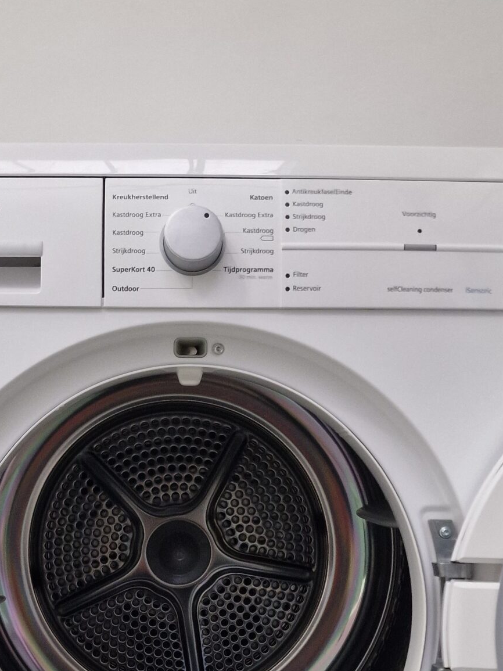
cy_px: 575
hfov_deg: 28.4
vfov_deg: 35.7
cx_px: 179
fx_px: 988
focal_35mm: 51
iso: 640
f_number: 1.8
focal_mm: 6.4
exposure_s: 1/100
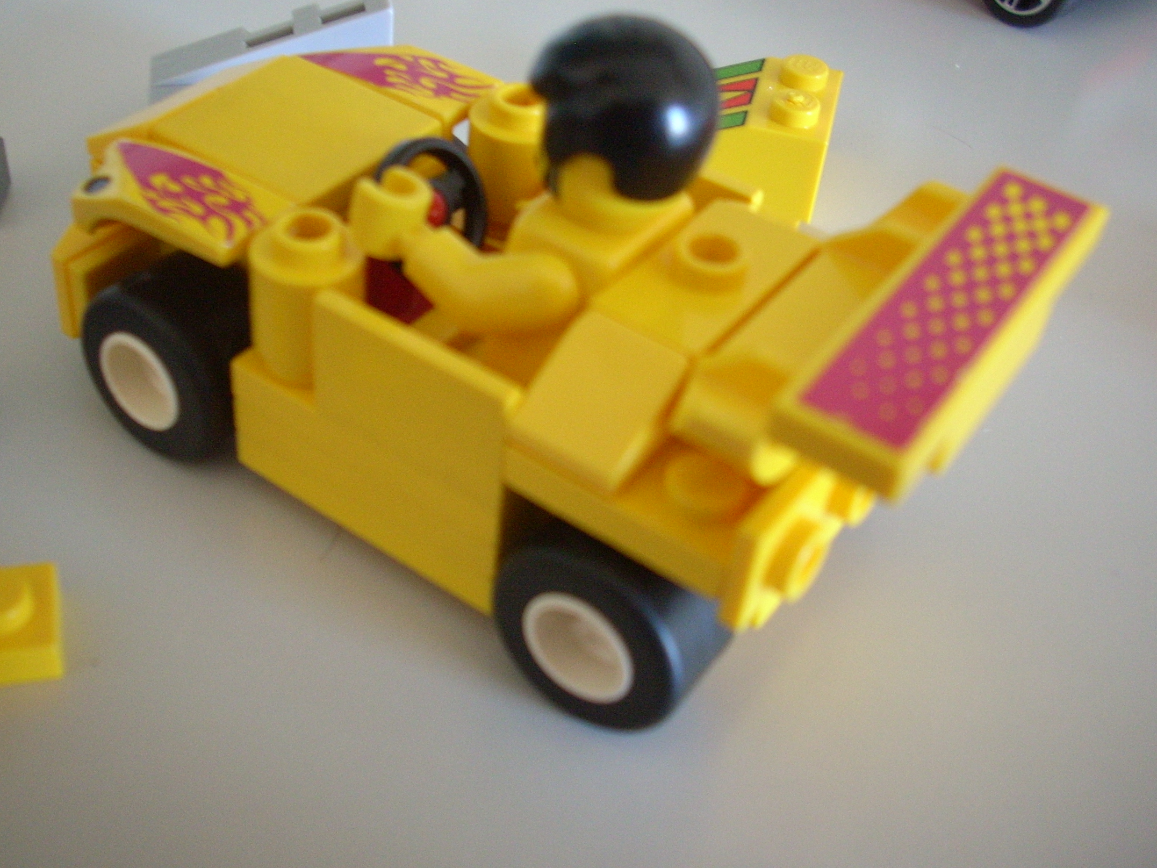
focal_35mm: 44
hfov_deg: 42.9
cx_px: 533
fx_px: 1471
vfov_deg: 32.8
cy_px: 365
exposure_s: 1/22.1
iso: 200
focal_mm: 6.2
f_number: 2.8
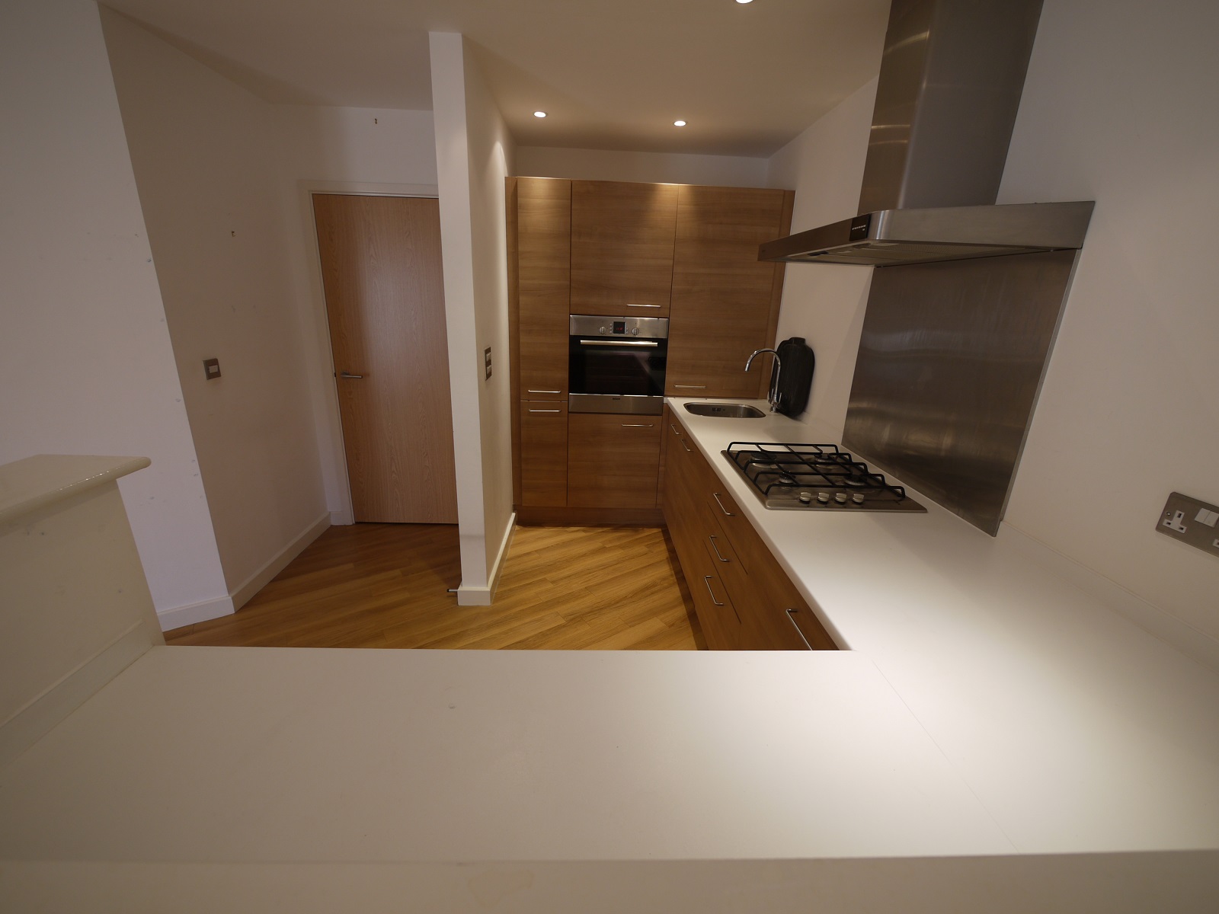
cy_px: 457
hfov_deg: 102.1
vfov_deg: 85.7
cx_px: 610
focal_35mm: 14
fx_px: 493
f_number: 4
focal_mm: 7
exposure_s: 1/30
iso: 100
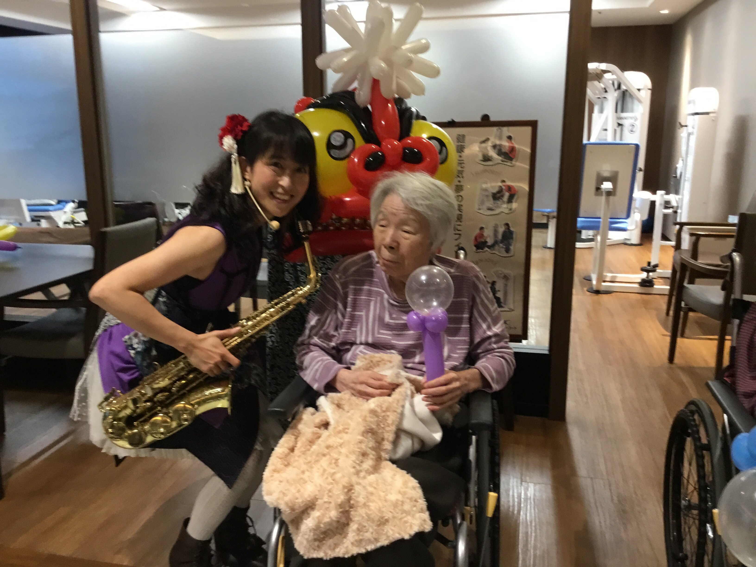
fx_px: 677
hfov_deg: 58.4
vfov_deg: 45.4
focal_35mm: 31
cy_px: 284
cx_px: 378
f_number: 2.4
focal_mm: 3.3
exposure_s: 1/30
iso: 100
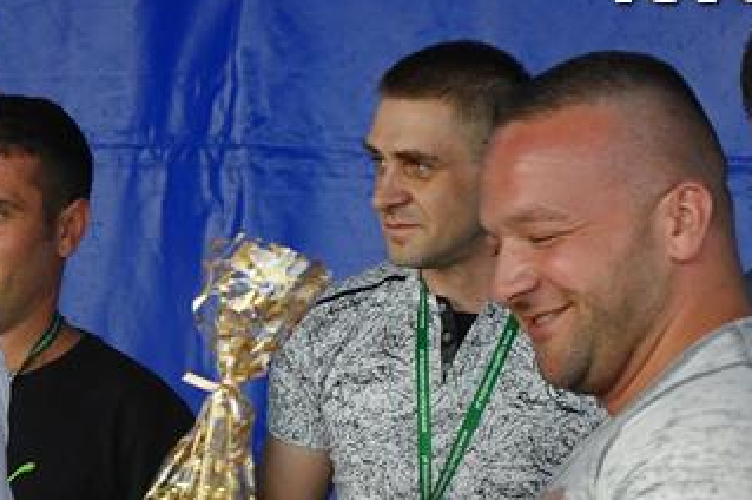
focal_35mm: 160
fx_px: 3339
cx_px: 252
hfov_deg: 12.8
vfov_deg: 8.5
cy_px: 527
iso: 800
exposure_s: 1/125
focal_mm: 40
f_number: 5.6
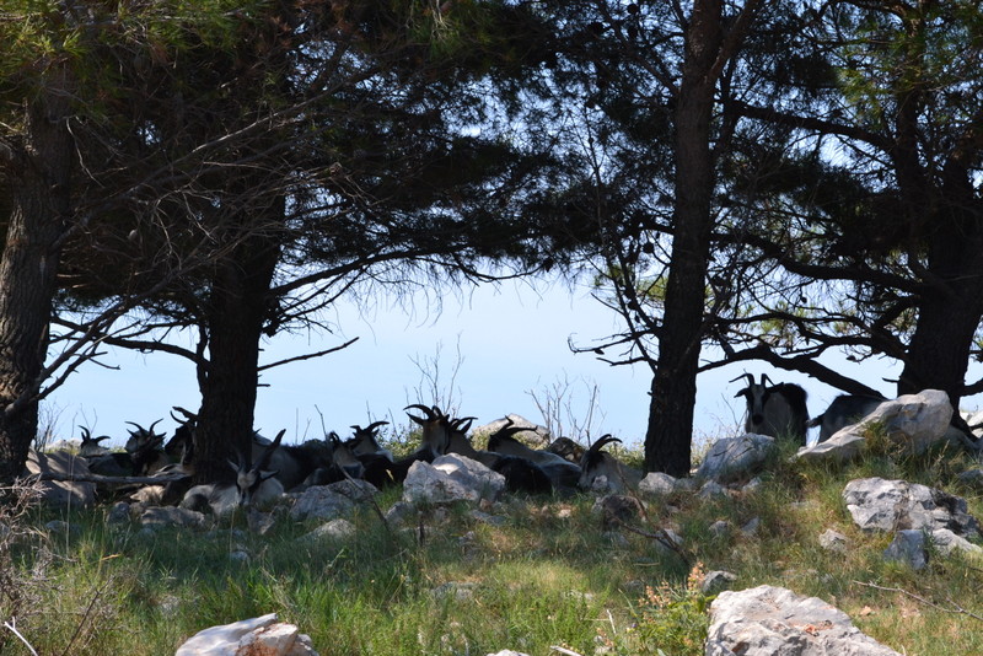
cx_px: 492
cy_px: 328
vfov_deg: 16.6
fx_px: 2253
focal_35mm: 82
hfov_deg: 24.6
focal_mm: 55
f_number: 10
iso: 400
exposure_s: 1/320
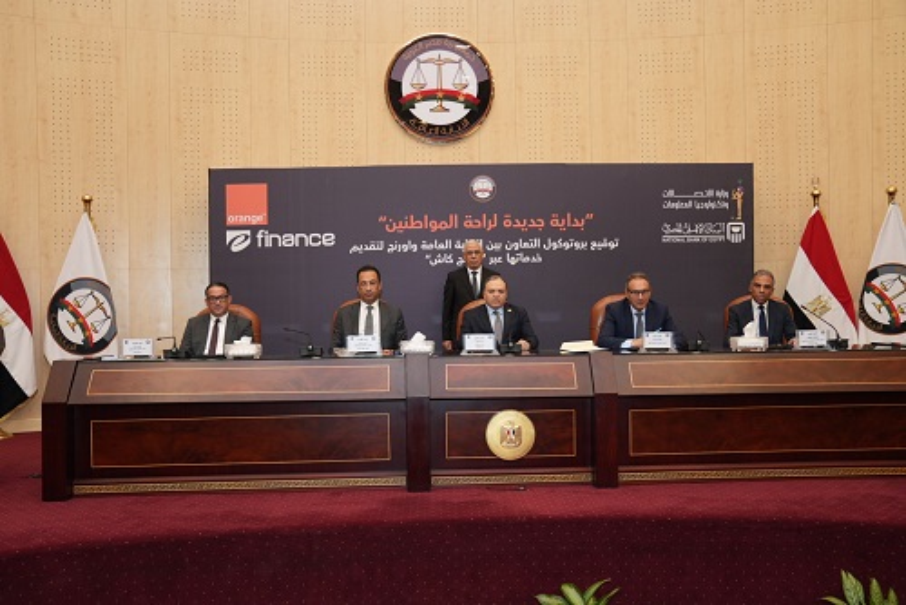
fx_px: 781
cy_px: 302
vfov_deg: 42.4
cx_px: 453
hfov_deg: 60.3
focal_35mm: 31
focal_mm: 31
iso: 1000
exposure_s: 1/80
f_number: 3.5
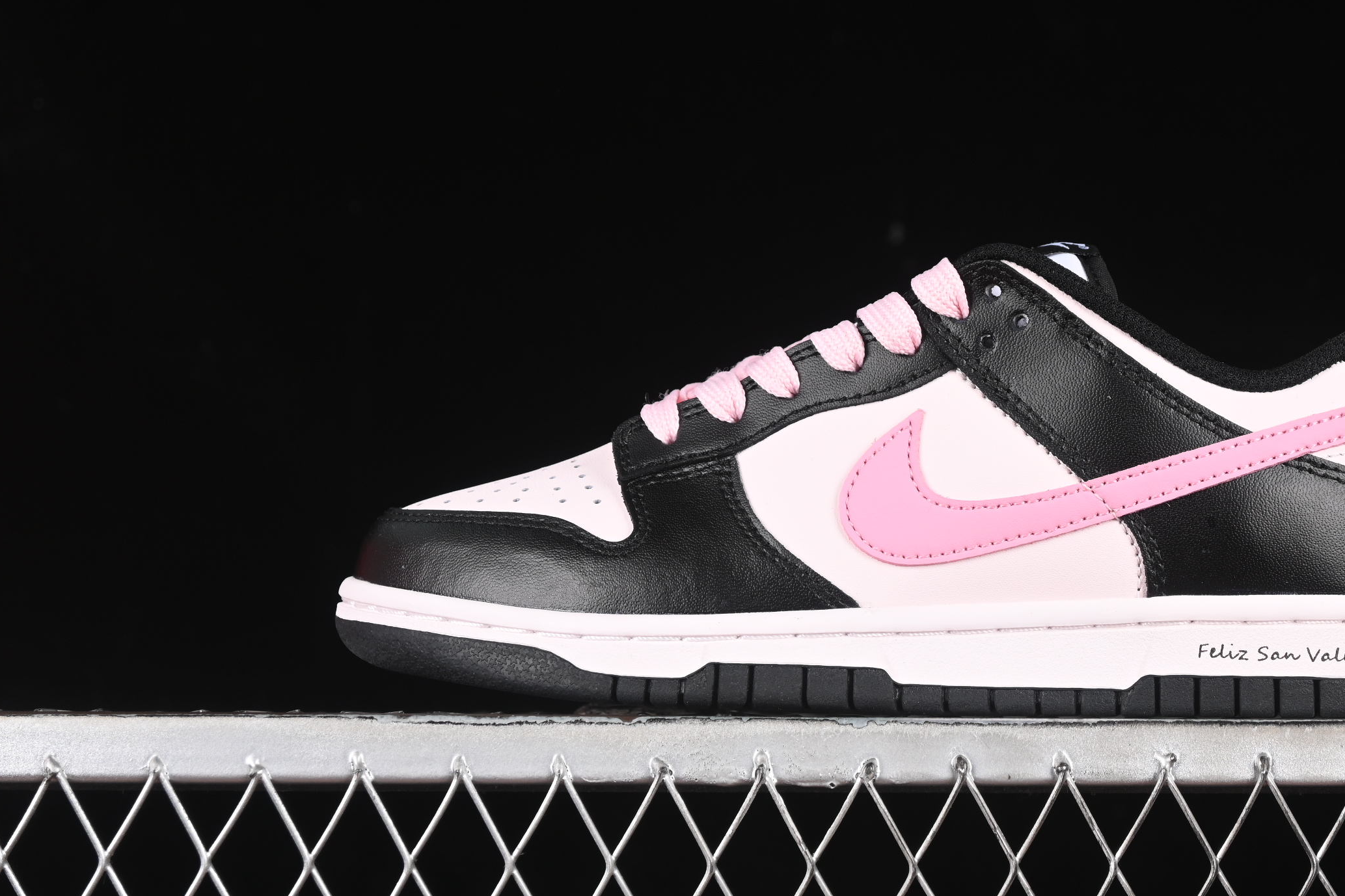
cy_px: 341
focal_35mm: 101
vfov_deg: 13.5
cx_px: 898
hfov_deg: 20.1
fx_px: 3773
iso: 160
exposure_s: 1/60
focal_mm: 50
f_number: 6.3
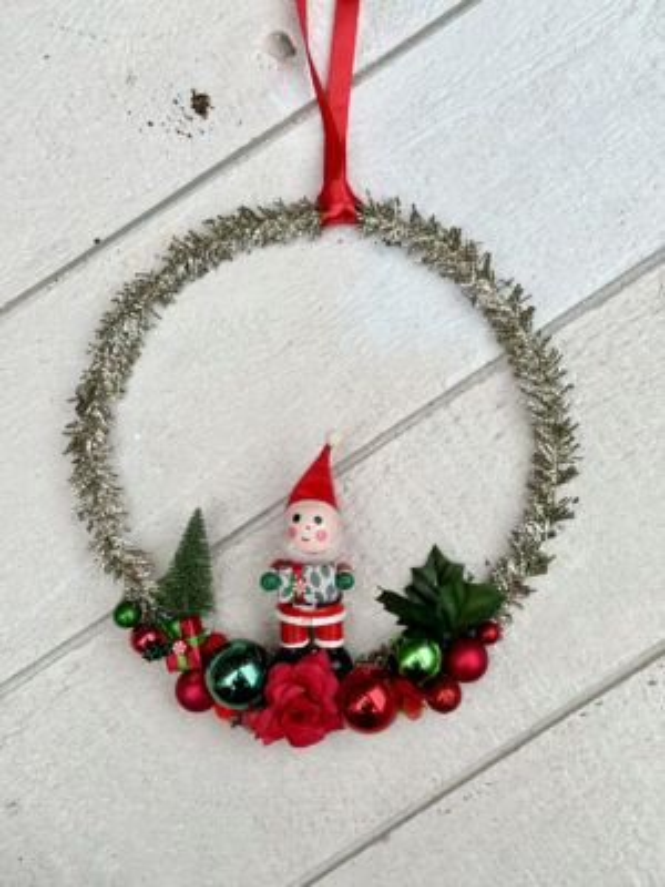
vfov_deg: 39.7
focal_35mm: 48
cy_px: 444
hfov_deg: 30.3
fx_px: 1229
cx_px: 332
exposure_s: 1/50
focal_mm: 6.76
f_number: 1.78
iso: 80
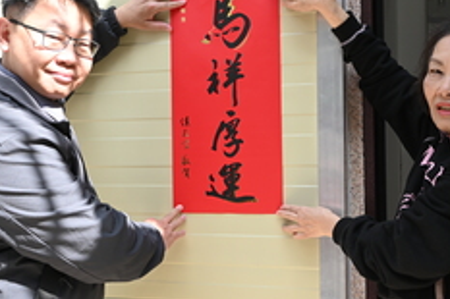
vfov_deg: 24.4
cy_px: 140
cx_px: 201
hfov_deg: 36.0
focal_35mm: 55
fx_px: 692
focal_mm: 21.5
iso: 100
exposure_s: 1/125
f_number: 5.6
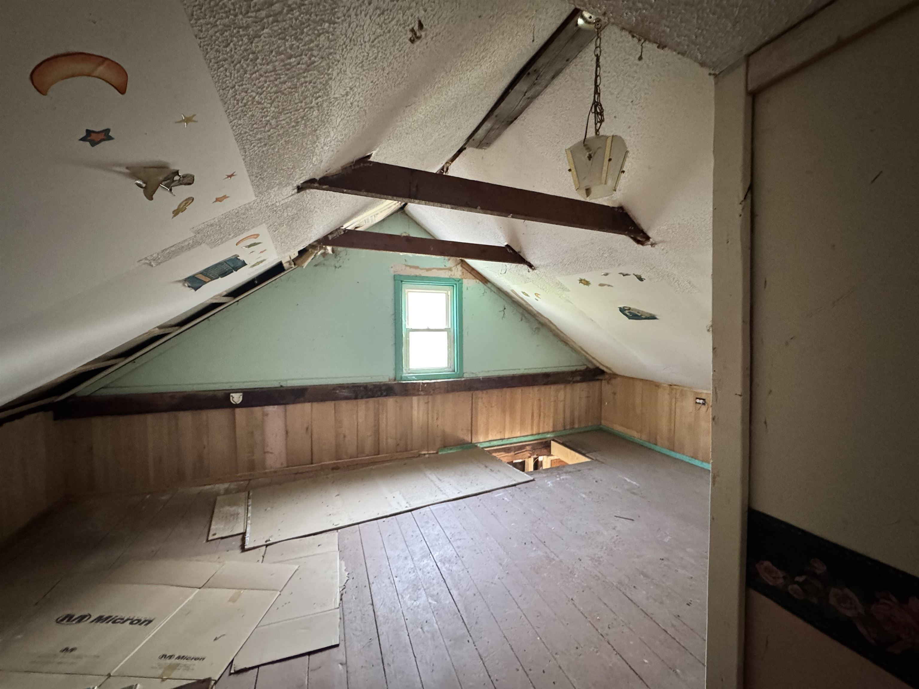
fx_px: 372
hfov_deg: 102.1
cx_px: 460
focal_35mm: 14
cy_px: 344
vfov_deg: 85.7
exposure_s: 1/58
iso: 1250
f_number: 2.2
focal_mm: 2.22
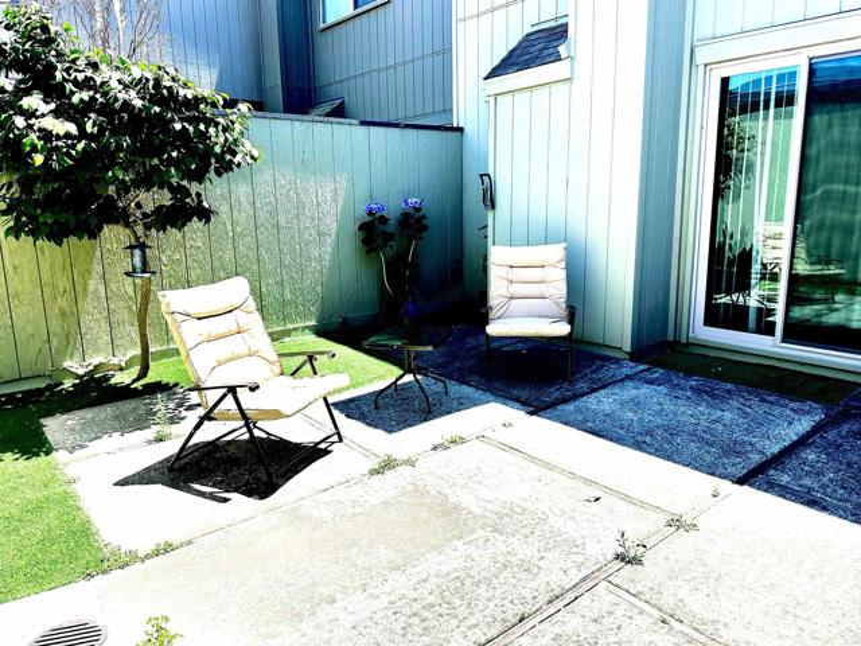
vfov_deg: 56.8
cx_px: 430
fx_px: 597
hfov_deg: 71.6
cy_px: 323
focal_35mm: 24
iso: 80
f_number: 1.78
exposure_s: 1/2660
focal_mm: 6.86
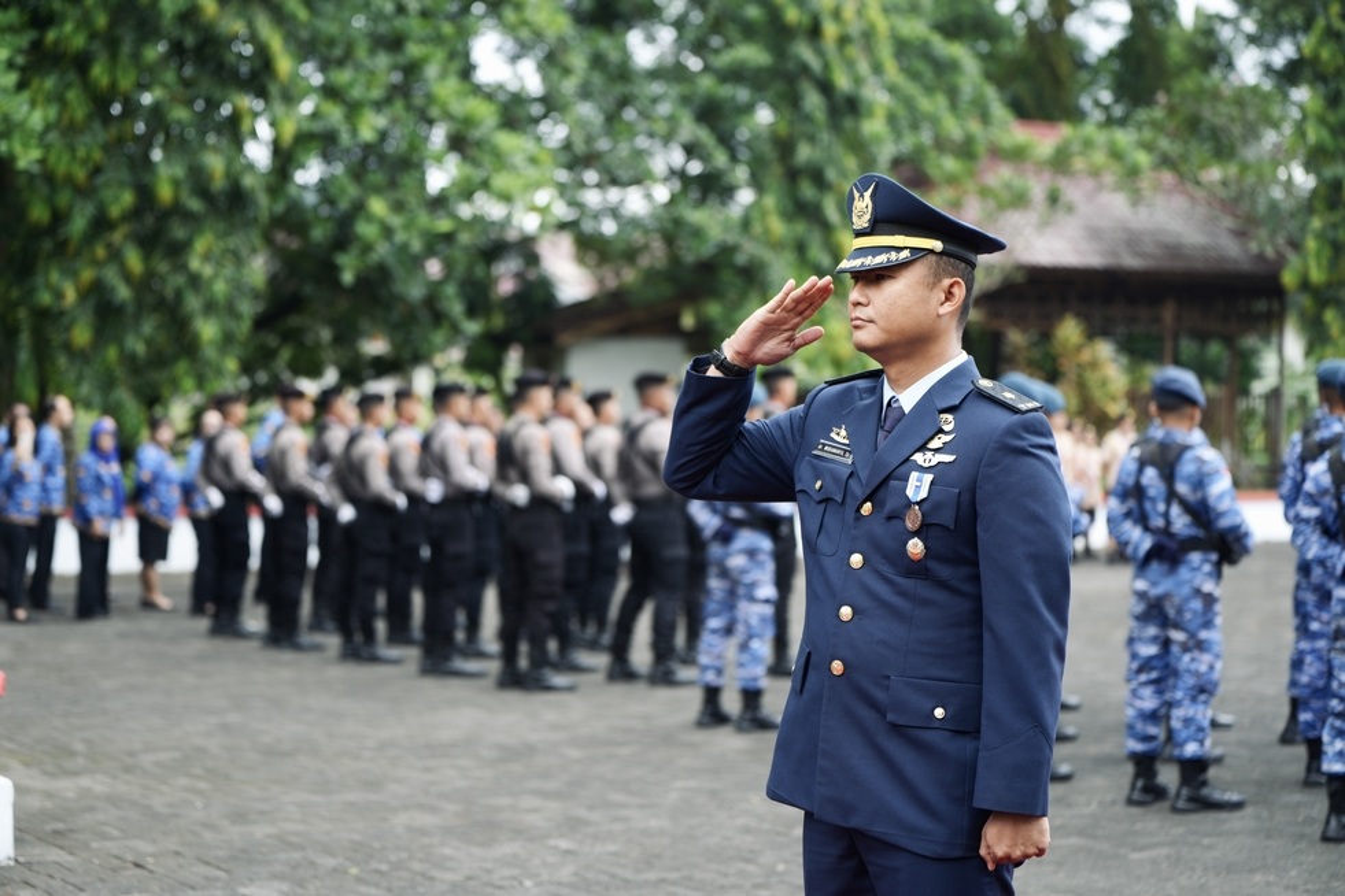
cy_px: 448
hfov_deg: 28.8
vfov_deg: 19.5
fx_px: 2615
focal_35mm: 70
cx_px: 672
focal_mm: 70
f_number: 2.8
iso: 160
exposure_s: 1/200
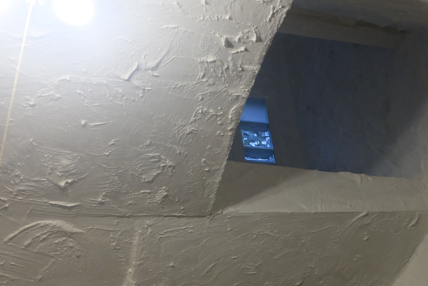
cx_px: 353
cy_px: 131
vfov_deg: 28.6
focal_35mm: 47
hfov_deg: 39.9
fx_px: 559
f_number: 3.5
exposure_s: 1/125
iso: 1600
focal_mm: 16
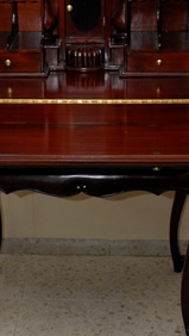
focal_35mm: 88
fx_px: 781
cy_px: 154
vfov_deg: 24.2
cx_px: 74
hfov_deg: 13.8
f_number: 6.3
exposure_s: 1/60
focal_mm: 35
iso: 320
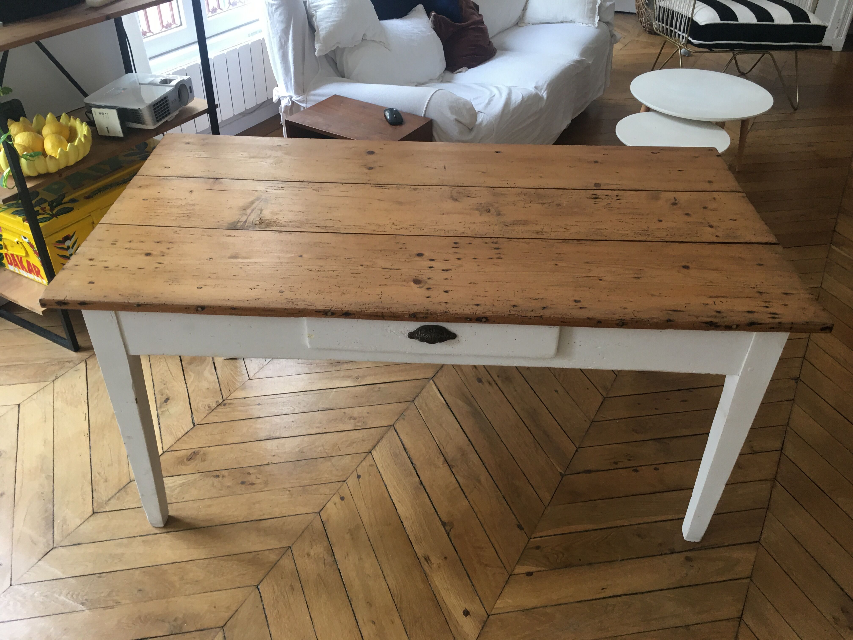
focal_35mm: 29
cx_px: 426
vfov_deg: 48.2
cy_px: 320
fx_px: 715
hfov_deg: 61.7
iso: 40
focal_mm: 4.15
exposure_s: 1/17
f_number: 2.2
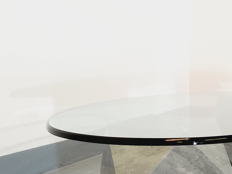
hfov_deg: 31.0
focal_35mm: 60
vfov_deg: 23.9
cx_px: 199
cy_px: 147
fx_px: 402
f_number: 1.8
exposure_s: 1/49
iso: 125
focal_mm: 4.65
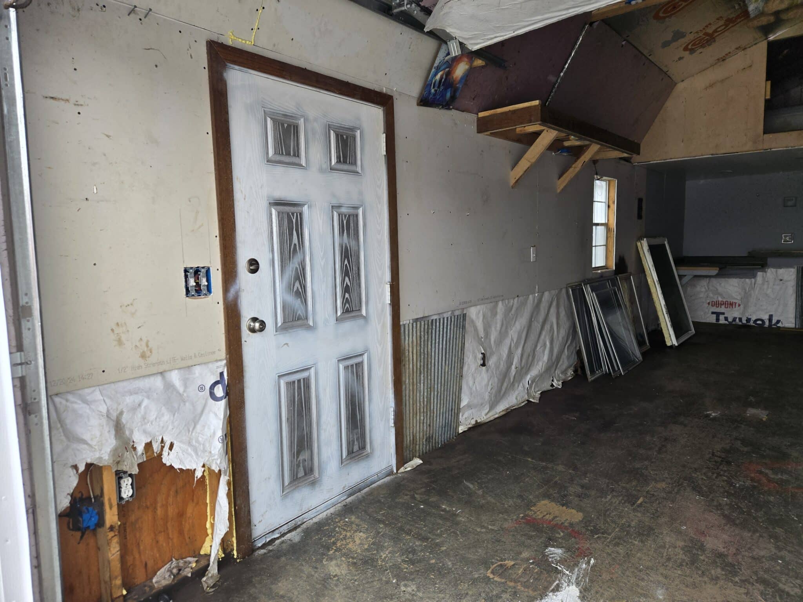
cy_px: 301
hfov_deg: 73.9
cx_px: 402
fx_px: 534
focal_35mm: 23
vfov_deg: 58.9
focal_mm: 5.4
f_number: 1.8
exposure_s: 1/180
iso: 80
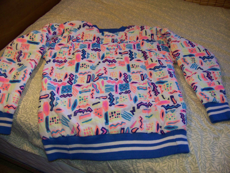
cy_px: 86
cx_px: 115
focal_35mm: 36
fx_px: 239
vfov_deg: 39.7
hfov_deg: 51.4
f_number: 2.8
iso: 200
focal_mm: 5.85
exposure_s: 1/30
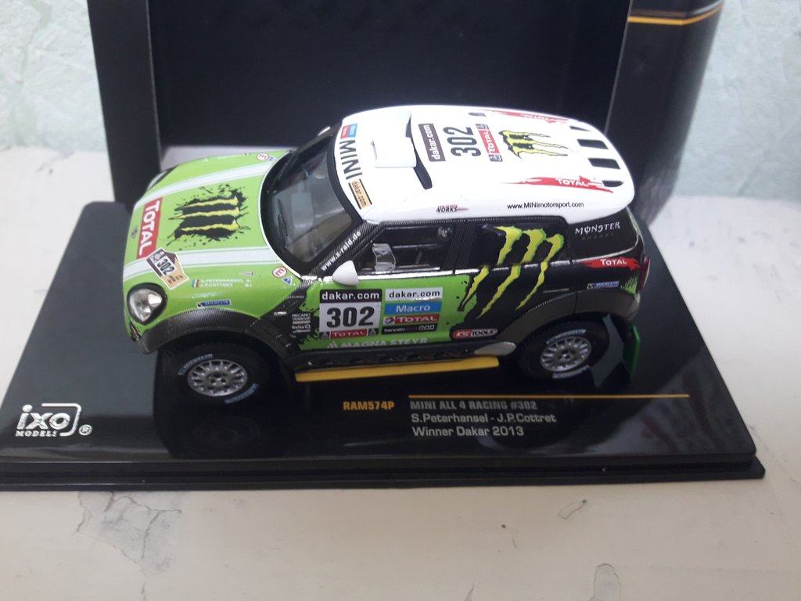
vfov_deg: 49.7
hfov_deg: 63.4
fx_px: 648
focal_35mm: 28
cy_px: 300
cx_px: 400
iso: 125
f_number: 1.9
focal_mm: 3.7
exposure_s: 1/33
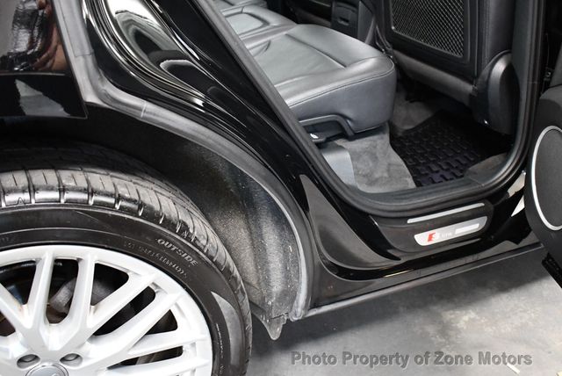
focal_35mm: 36
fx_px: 562
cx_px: 281
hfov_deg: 53.1
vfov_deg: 36.9
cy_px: 188
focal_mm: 18
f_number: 3.5
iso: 4500
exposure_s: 1/60
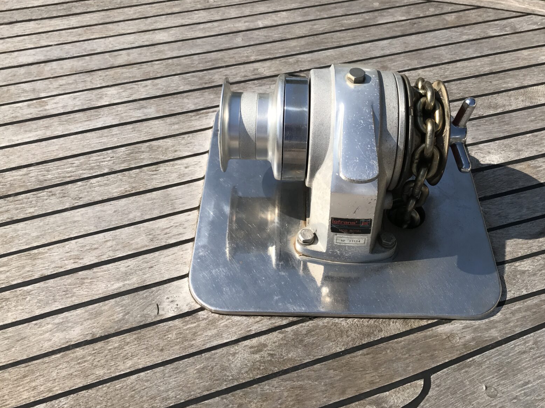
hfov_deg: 51.3
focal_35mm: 36
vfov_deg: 39.5
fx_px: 567
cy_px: 171
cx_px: 300
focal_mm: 3.99
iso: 20
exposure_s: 1/2660
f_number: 1.8
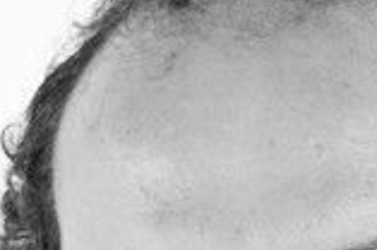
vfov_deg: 2.6
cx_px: 291
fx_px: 5549
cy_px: 406
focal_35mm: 531
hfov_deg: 3.9
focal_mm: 130
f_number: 22
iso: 200
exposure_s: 1/160
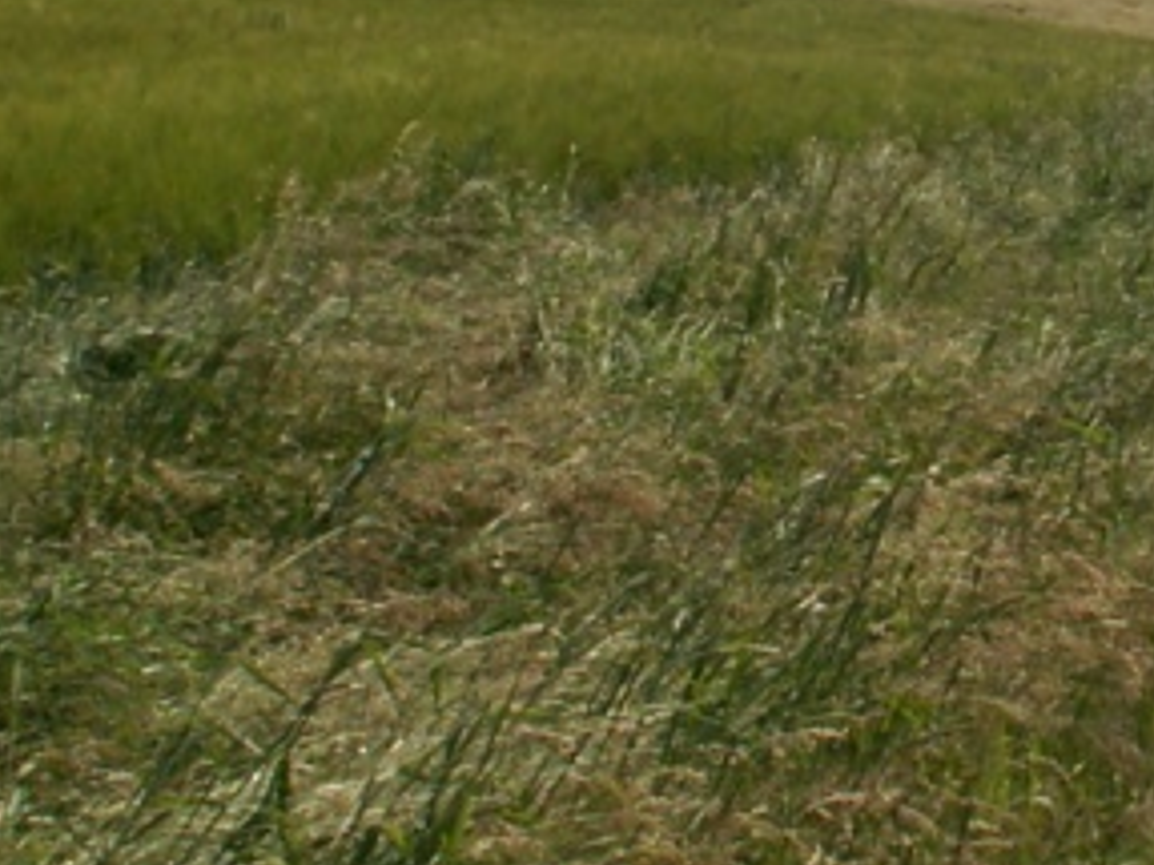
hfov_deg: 15.3
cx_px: 1331
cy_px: 72
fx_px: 4165
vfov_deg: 11.8
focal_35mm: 125
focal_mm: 5.86
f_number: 8
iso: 50
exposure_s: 1/200
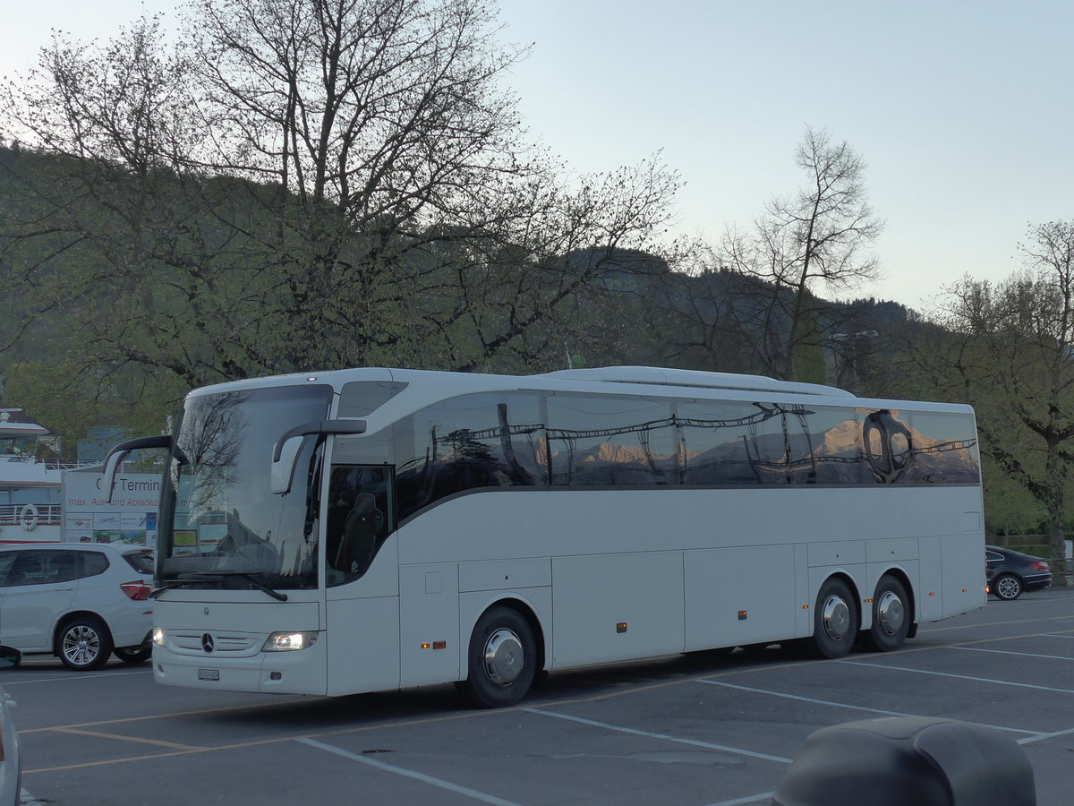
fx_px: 1706
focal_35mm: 55
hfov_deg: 34.9
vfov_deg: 26.6
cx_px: 537
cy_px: 403
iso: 160
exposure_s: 1/320
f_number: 3.4
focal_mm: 11.3
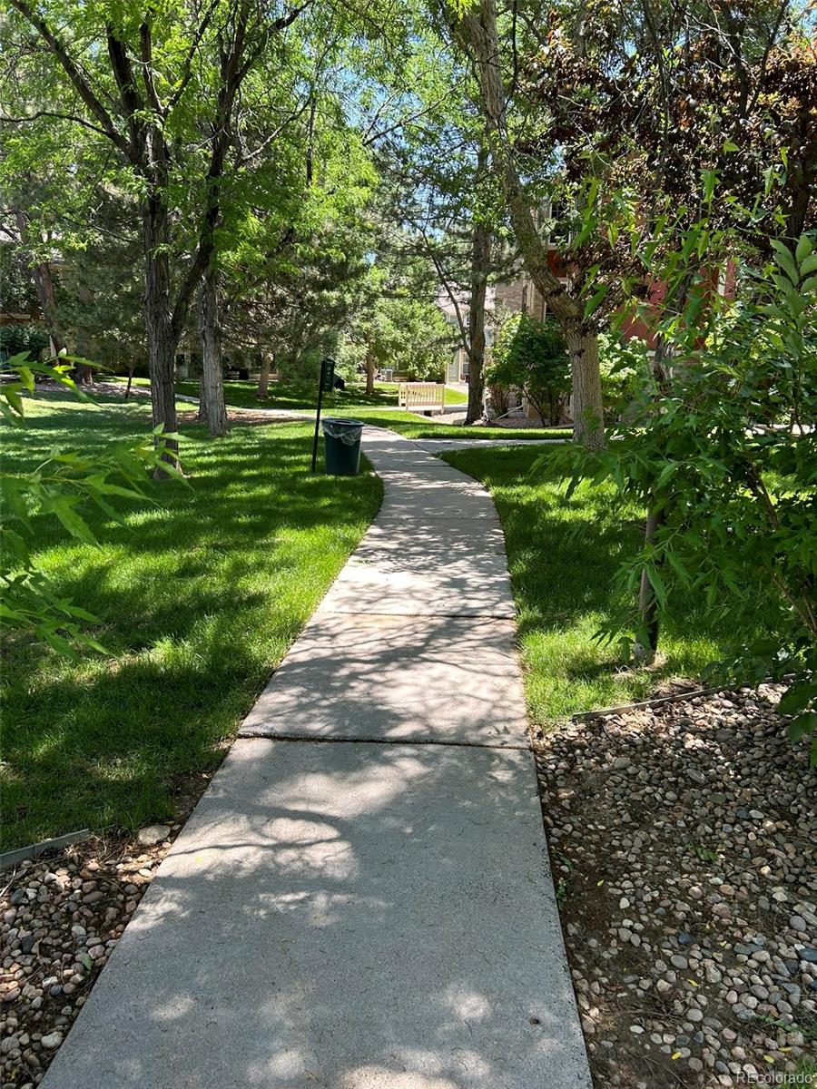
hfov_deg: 53.1
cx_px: 408
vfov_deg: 67.3
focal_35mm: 26
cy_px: 544
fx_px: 818
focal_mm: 5.7
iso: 50
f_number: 1.5
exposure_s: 1/493
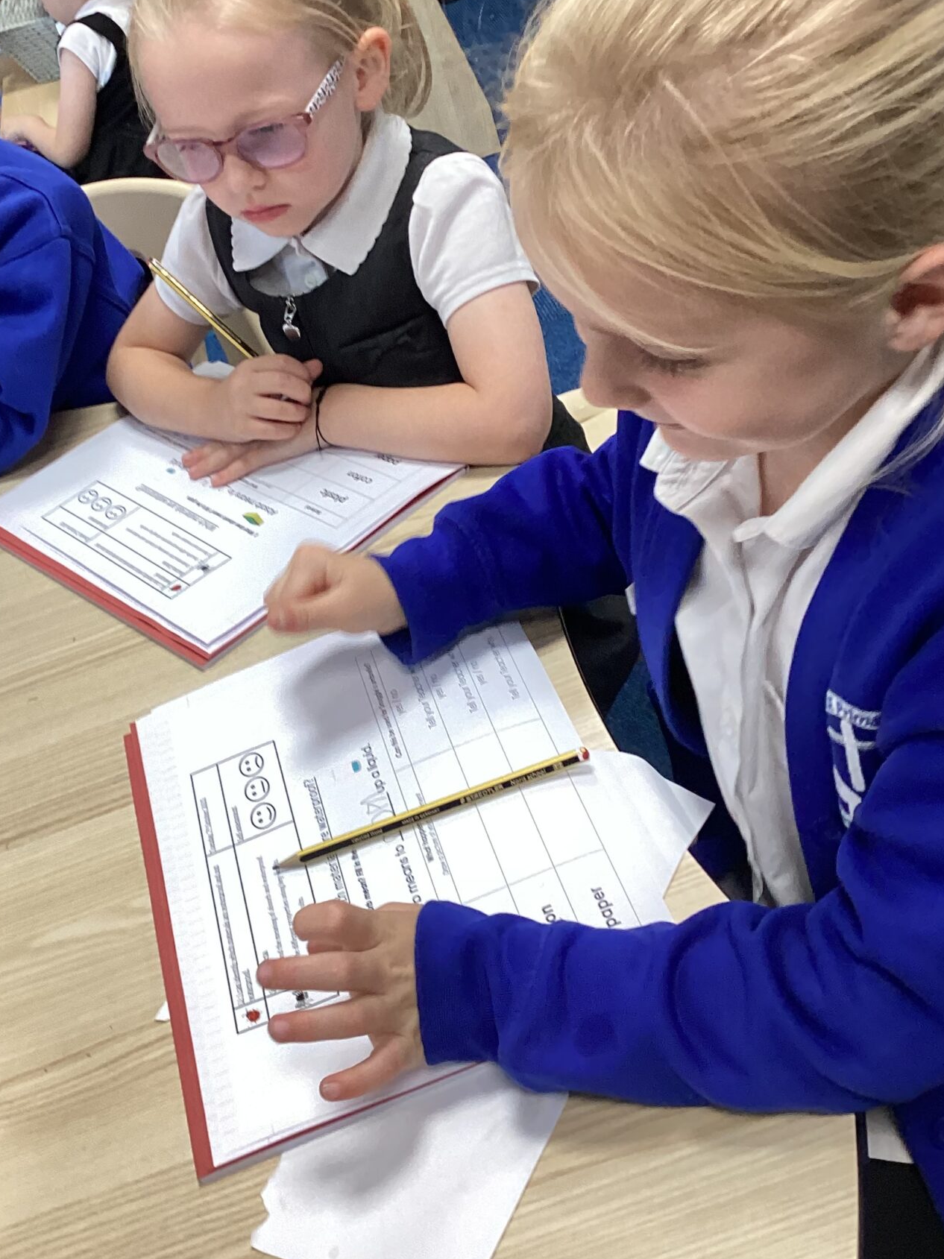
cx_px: 352
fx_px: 1710
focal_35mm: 47
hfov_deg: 30.7
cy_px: 494
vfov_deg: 40.2
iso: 125
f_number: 2.4
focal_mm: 3.3
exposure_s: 1/50
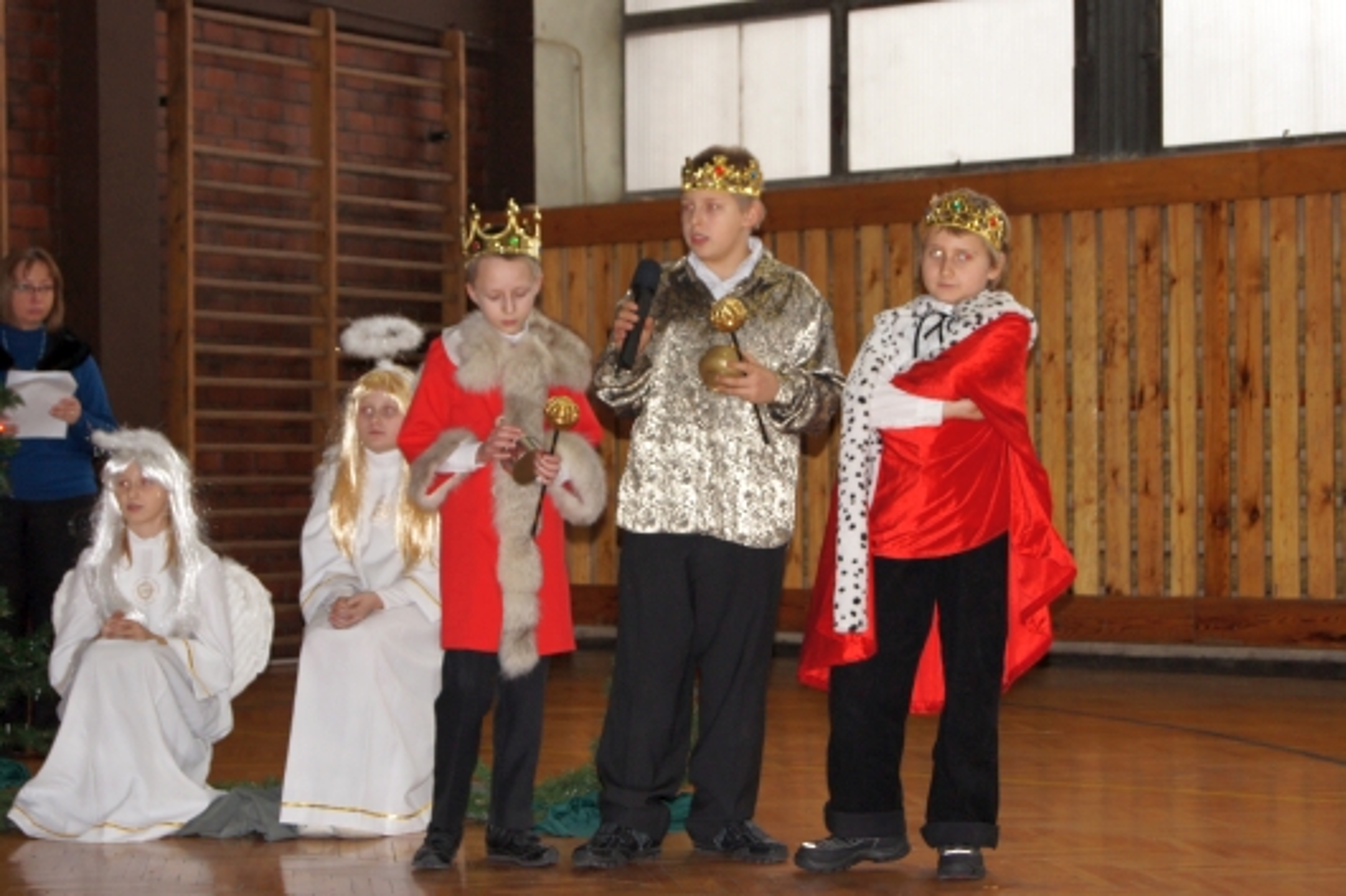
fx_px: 2803
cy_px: 448
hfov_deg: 27.0
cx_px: 673
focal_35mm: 75
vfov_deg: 18.2
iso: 800
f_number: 5.6
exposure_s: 1/80
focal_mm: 50
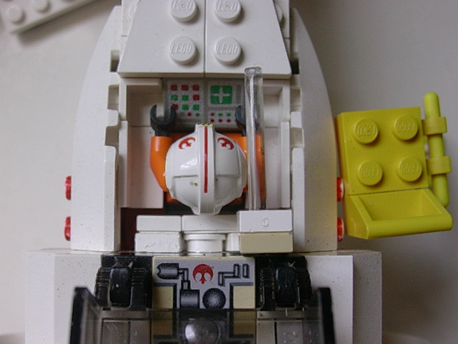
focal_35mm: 45
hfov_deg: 42.1
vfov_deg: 32.2
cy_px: 172
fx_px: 595
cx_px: 229
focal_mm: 6.7
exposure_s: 1/58.6
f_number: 2.9
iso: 70
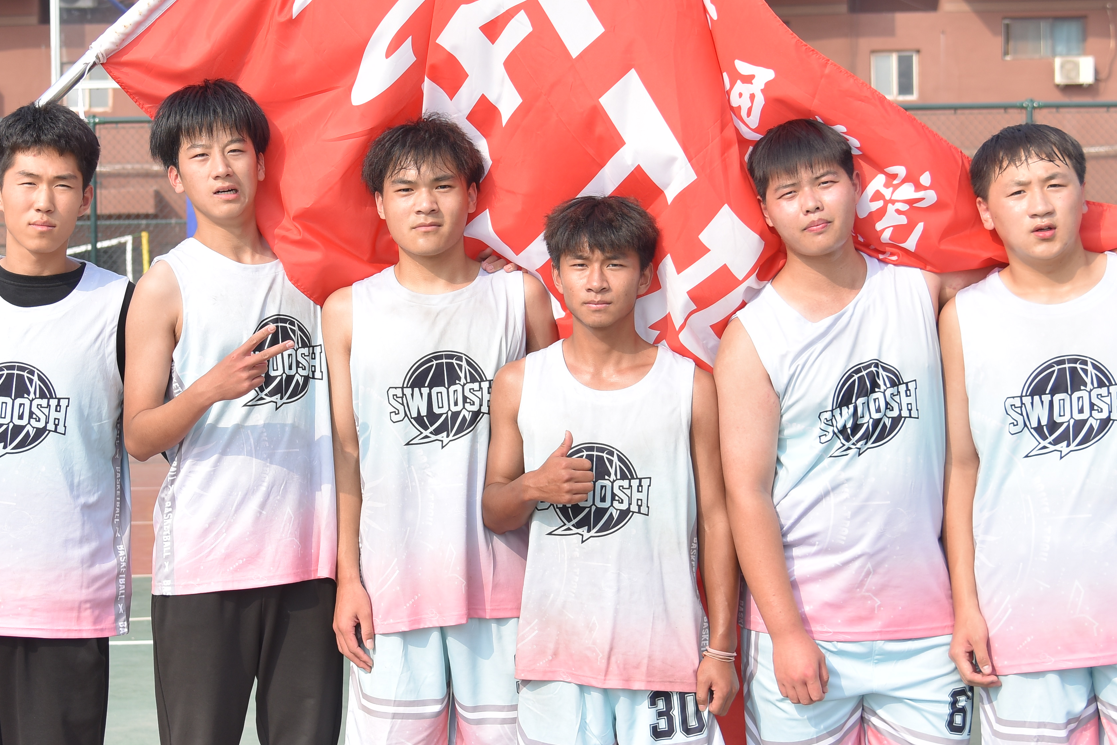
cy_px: 308
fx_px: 2576
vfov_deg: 16.5
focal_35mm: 83
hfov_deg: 24.4
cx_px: 393
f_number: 4
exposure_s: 1/800
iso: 125
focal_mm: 38
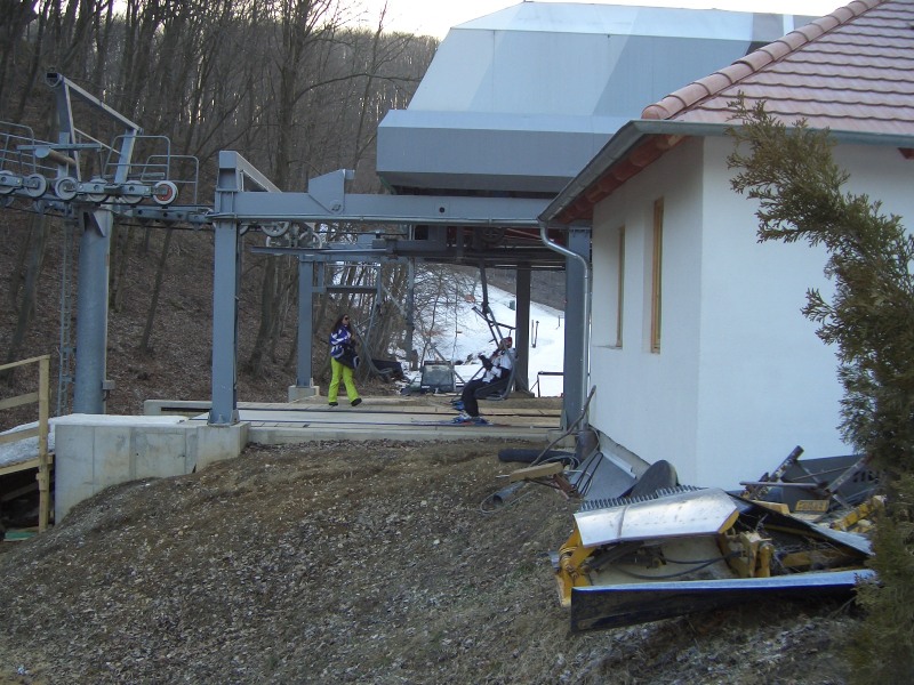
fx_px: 1030
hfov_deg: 47.9
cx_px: 457
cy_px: 342
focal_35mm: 39
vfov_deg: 36.8
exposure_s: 1/80
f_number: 2.8
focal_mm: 8
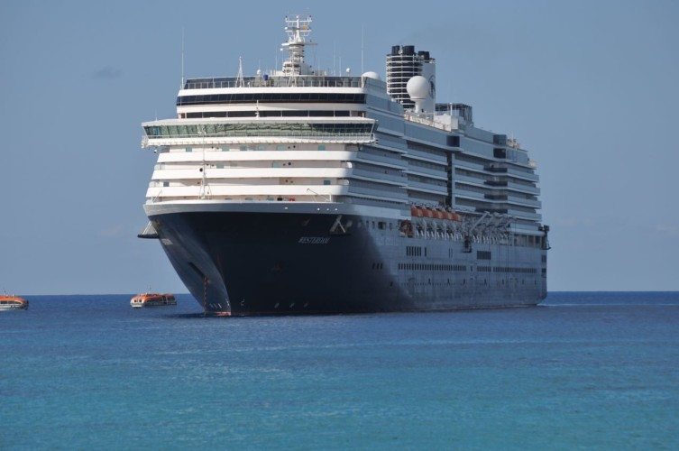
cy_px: 226
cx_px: 340
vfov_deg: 6.8
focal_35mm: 202
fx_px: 3814
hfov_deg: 10.2
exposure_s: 1/1000
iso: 200
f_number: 8
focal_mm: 135
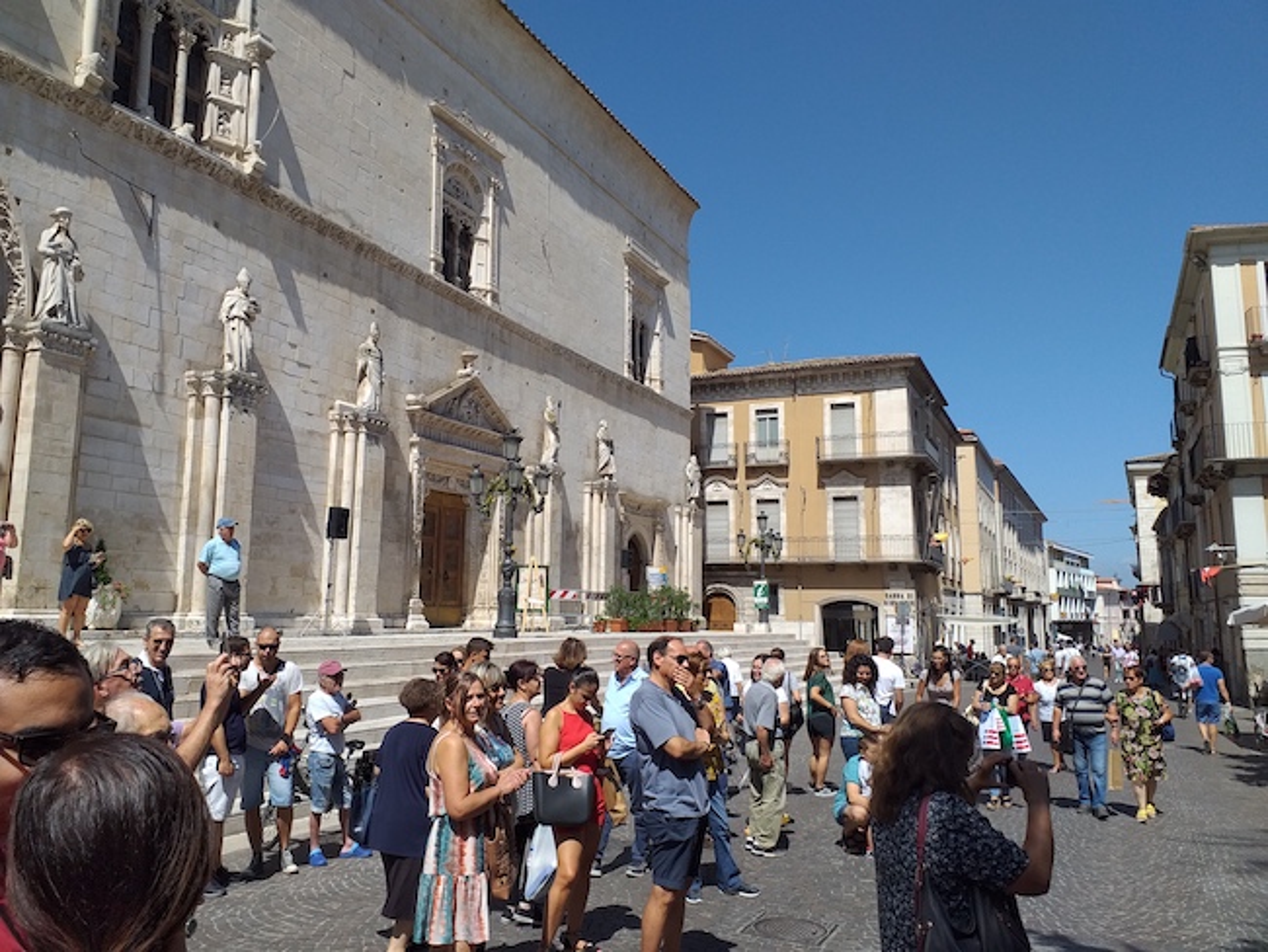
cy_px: 476
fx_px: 989
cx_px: 634
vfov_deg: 51.4
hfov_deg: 65.3
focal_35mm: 27
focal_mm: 3.6
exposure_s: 1/2042
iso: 40
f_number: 1.9
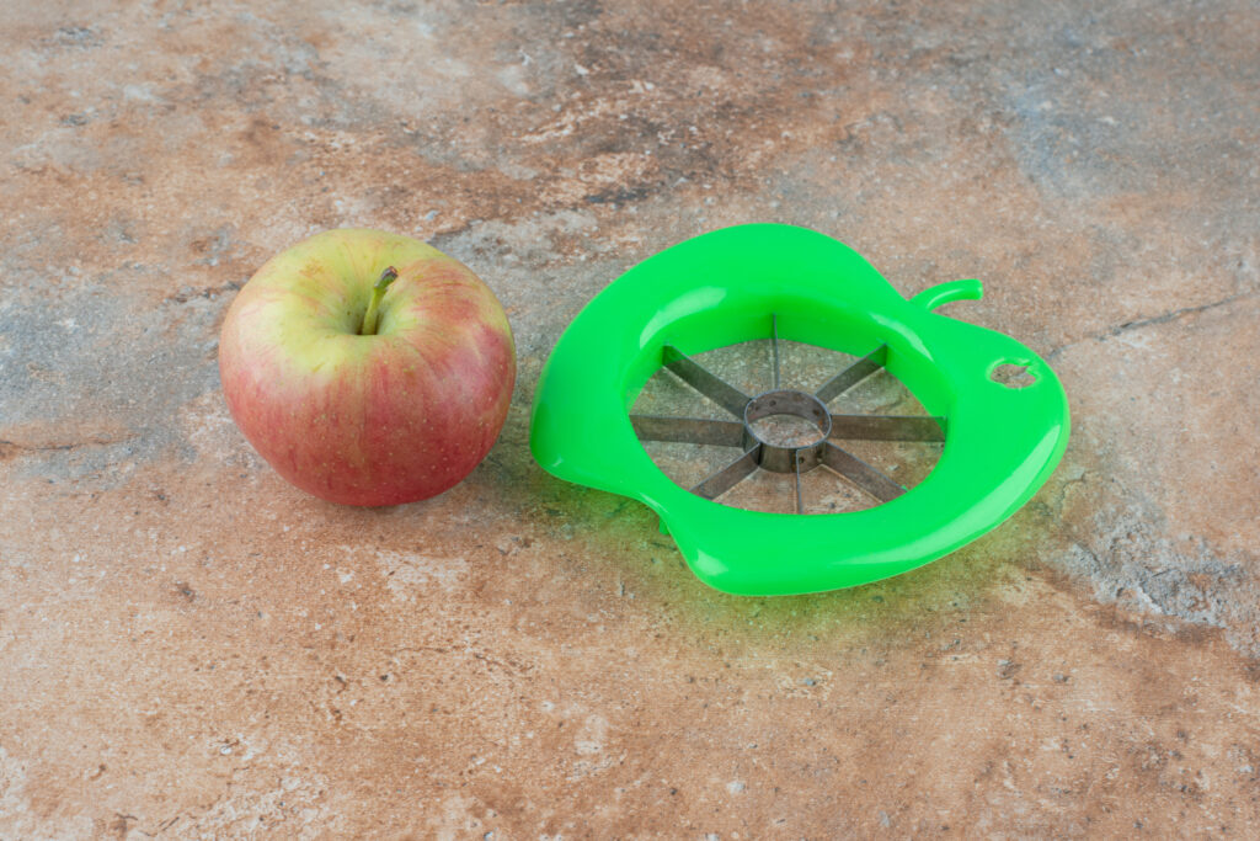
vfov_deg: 27.0
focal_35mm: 50
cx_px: 630
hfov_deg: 39.6
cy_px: 420
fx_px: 1750
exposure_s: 1/100
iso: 250
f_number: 10
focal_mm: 50
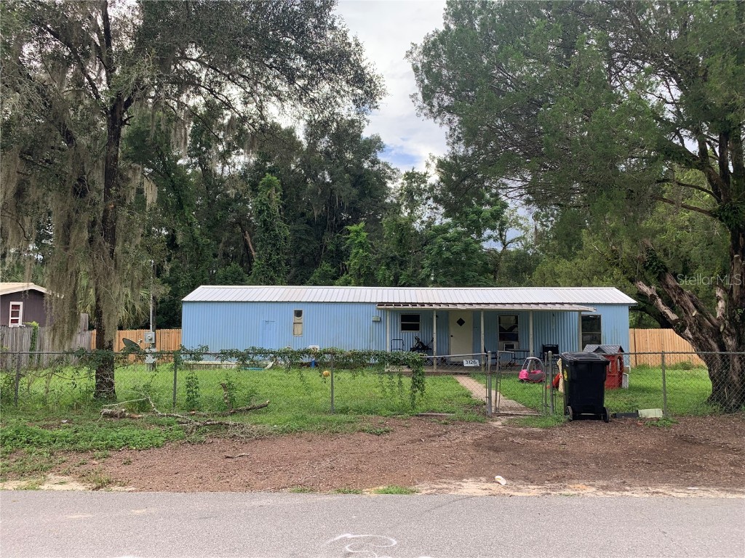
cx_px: 372
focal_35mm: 26
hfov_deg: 67.3
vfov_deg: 53.1
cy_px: 279
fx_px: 560
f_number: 1.8
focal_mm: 4.25
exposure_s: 1/505
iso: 25
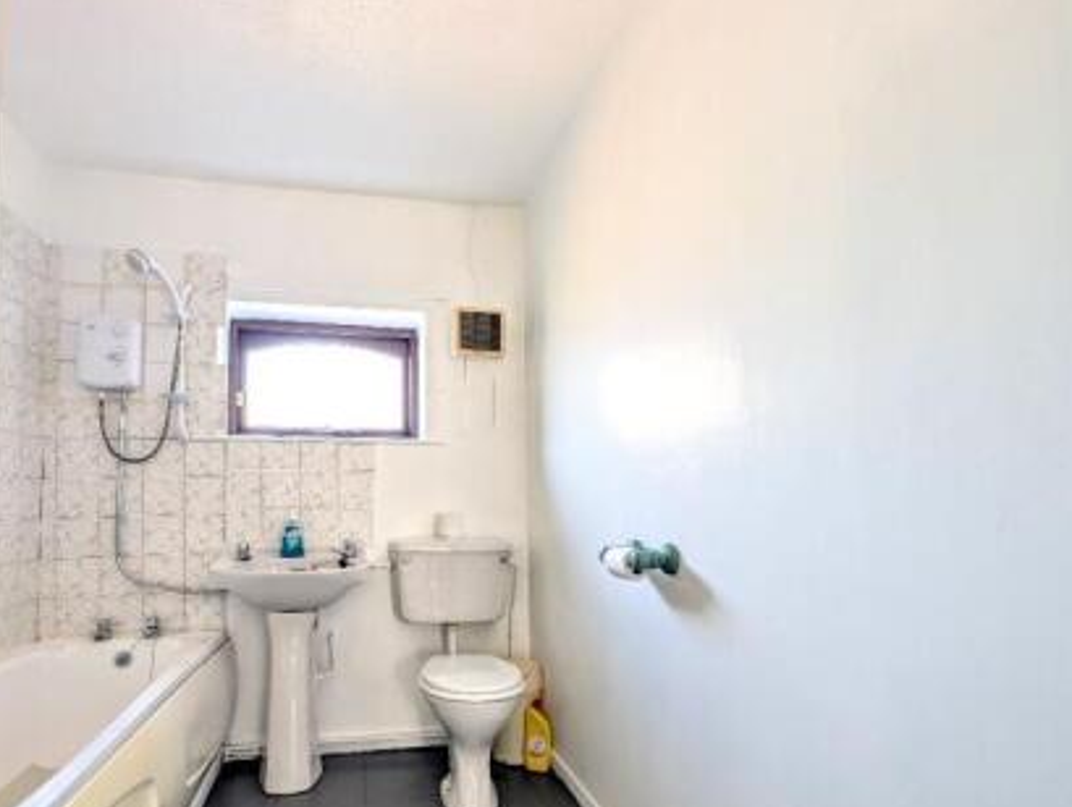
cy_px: 476
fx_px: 527
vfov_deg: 74.2
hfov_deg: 90.3
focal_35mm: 17
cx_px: 456
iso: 60
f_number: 1.7
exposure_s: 1/78.5
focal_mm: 2.02
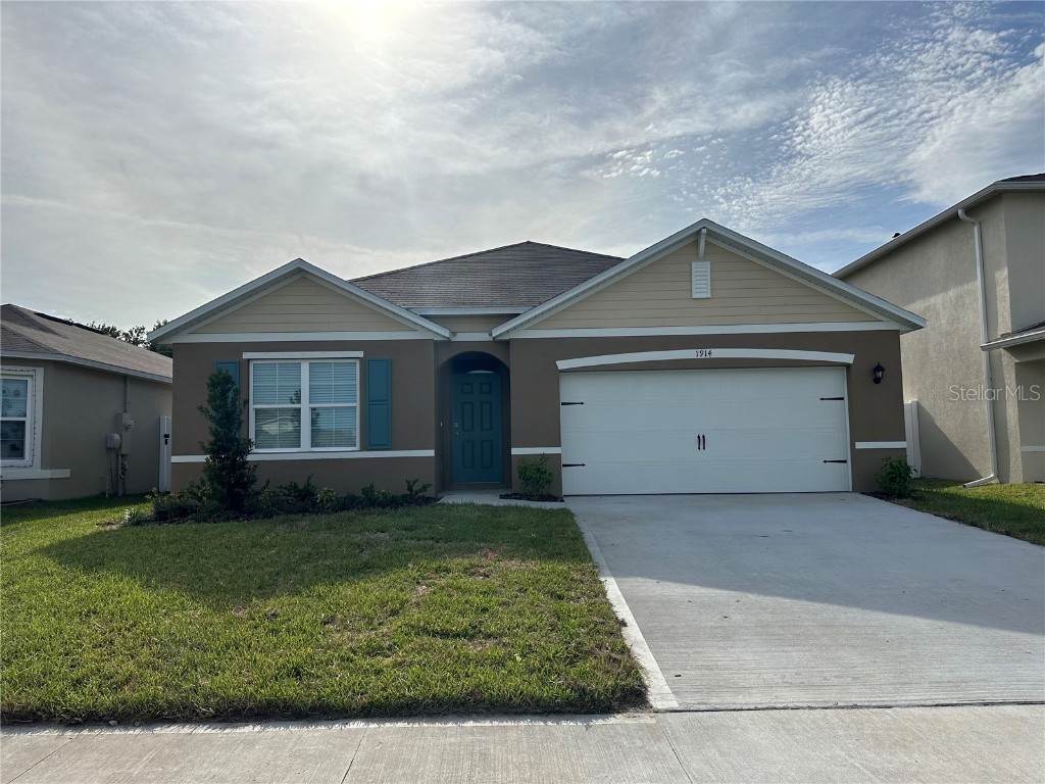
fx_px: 725
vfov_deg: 56.8
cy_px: 392
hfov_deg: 71.6
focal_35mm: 24
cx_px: 522
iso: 100
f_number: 1.78
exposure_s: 1/15625
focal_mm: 6.86
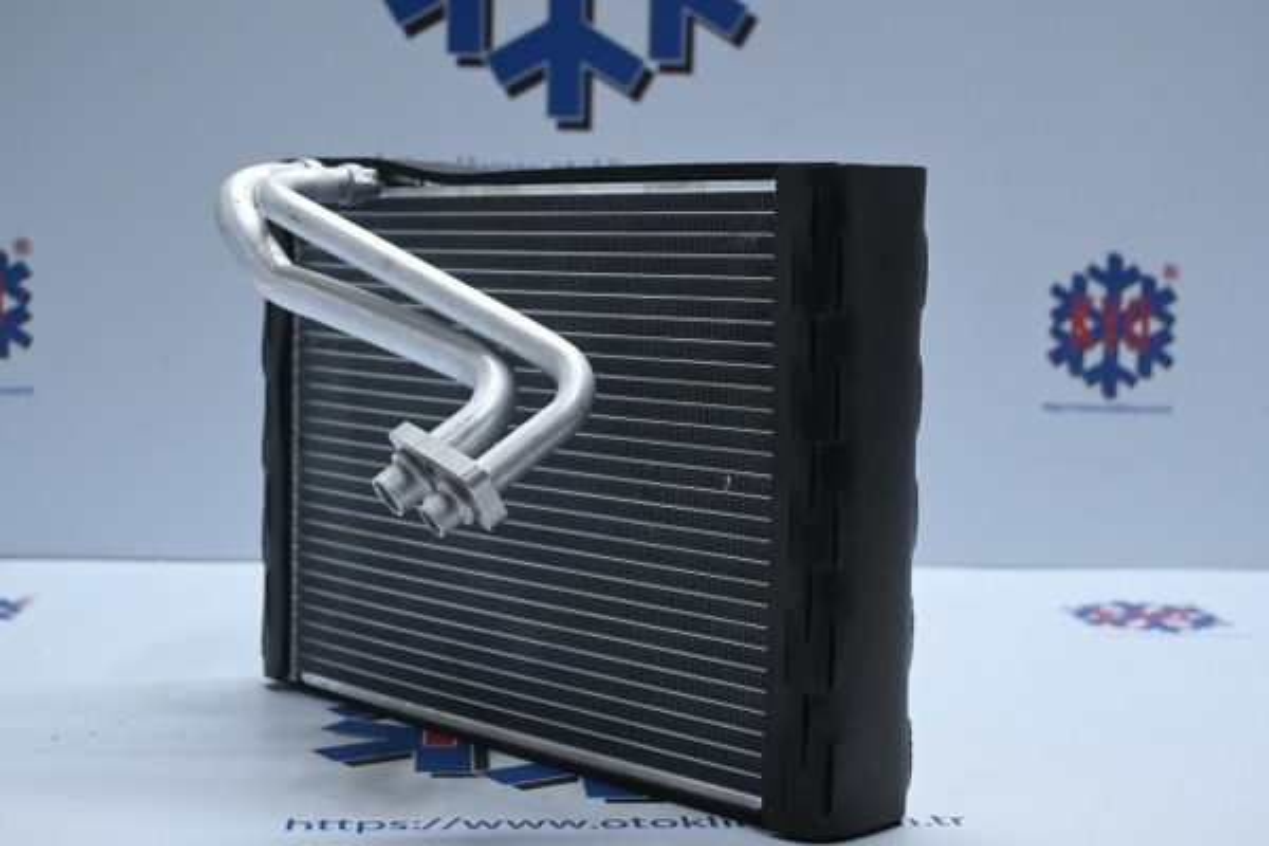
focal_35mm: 56
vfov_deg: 24.4
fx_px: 1956
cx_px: 634
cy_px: 423
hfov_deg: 35.9
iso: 900
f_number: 5.3
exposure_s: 1/60
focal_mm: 37
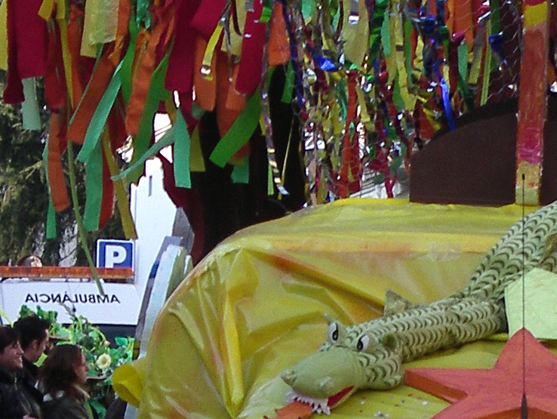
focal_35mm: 298
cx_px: 516
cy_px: 473
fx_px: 4800
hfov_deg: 6.6
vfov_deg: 5.0
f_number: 4.6
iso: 80
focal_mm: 14.9
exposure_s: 1/200
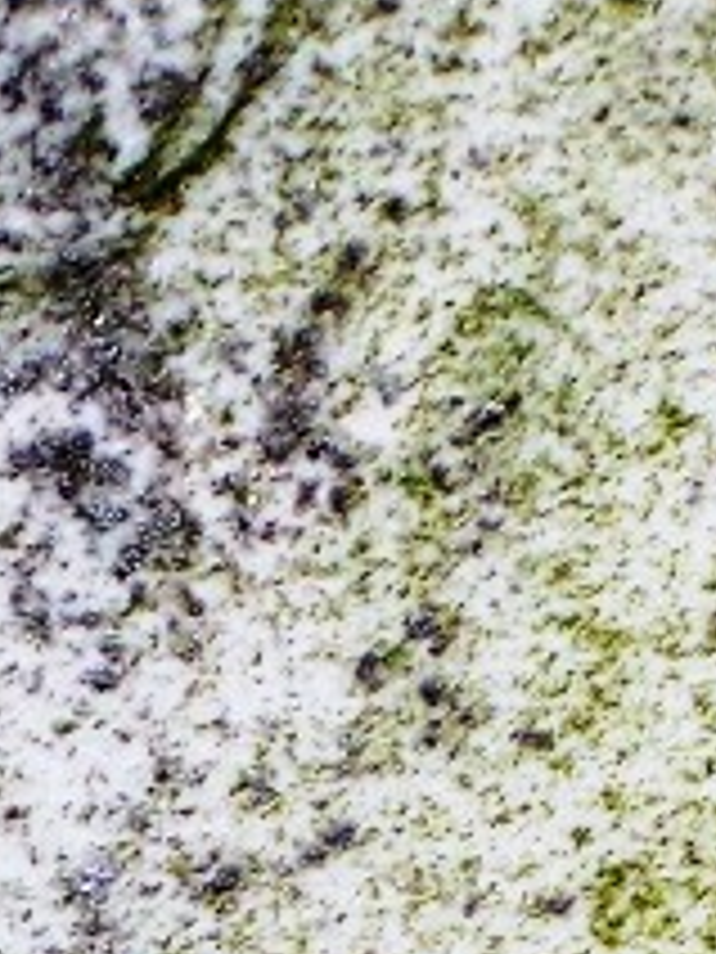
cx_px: 131
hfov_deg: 2.9
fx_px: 13955
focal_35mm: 506
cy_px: 1814
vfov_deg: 3.9
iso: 80
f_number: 3.2
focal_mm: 17.5
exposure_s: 1/100
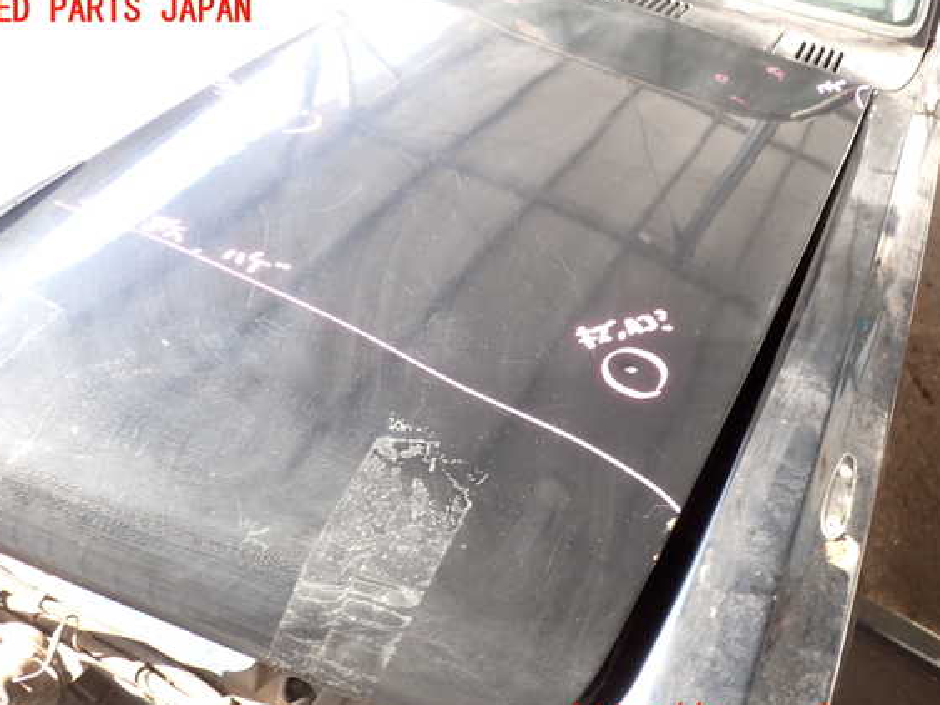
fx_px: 869
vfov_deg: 44.1
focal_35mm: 32
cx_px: 449
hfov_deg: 56.8
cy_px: 366
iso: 125
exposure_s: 1/60
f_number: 2.3
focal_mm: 5.4
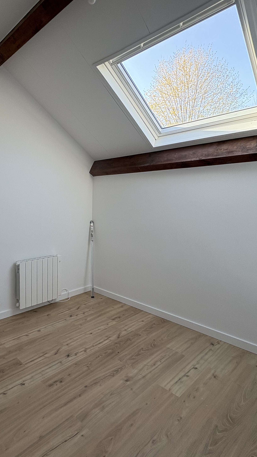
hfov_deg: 51.5
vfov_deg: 83.8
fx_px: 254
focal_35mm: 21
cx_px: 66
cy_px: 225
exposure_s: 1/117
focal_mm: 2.22
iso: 80
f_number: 2.2
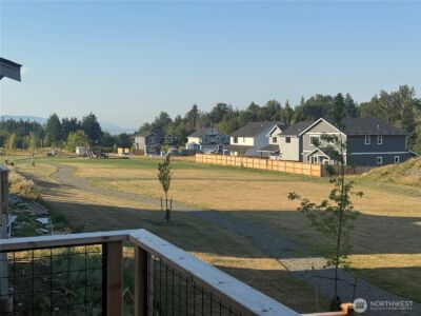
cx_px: 210
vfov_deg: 30.3
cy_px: 158
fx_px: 584
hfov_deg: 39.7
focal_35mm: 48
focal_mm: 6.76
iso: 64
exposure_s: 1/3891
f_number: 1.78
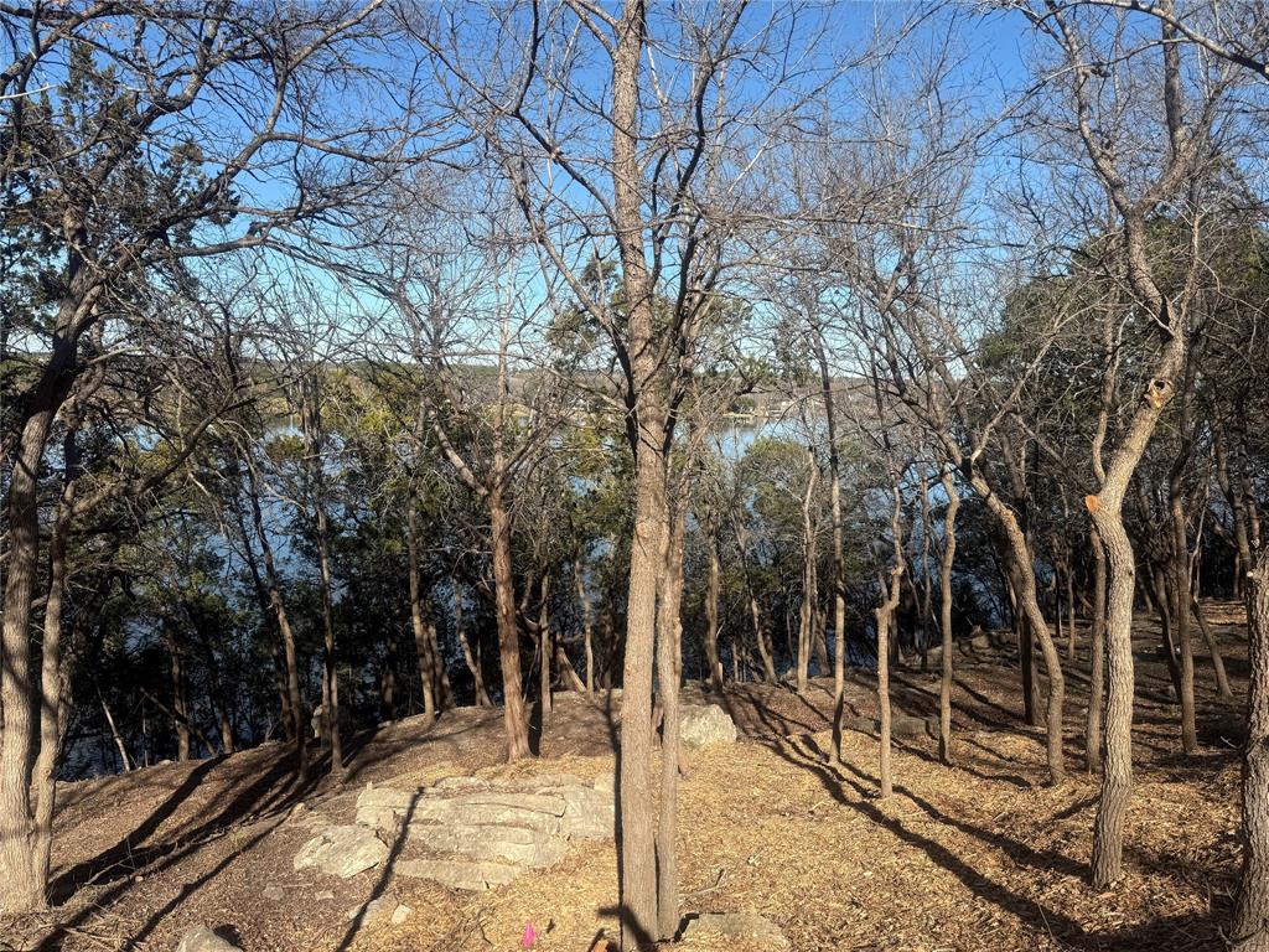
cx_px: 634
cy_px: 476
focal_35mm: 24
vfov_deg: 56.8
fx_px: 880
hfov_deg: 71.6
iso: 80
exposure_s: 1/3021
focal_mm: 6.76
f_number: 1.78
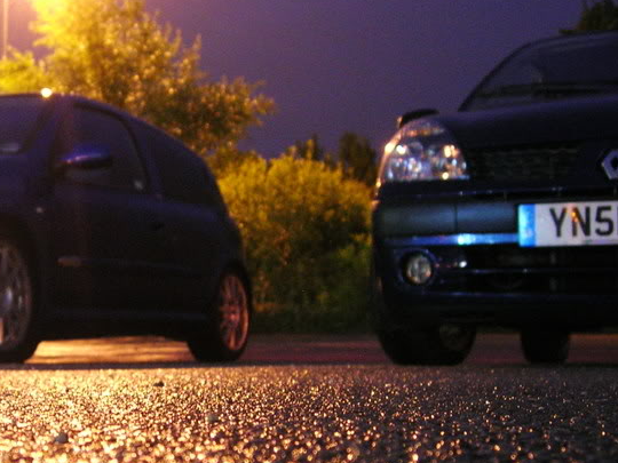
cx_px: 146
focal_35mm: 72
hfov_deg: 26.6
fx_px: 1285
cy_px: 359
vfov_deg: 20.3
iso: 200
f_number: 2.8
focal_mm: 7.8
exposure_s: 1.99
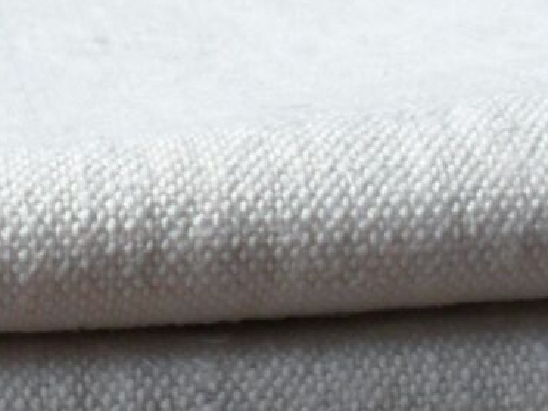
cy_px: 356
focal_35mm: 144
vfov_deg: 10.3
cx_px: 43
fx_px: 2280
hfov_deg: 13.6
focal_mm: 4.9
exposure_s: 1/90
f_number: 3.5
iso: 80
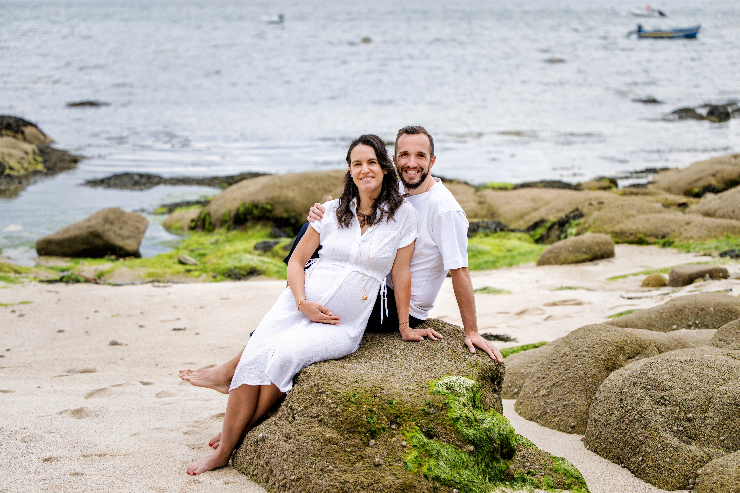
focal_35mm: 78
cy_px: 246
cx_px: 370
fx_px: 1603
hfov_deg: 26.0
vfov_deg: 17.5
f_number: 2.8
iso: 125
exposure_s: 1/1250
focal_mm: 78
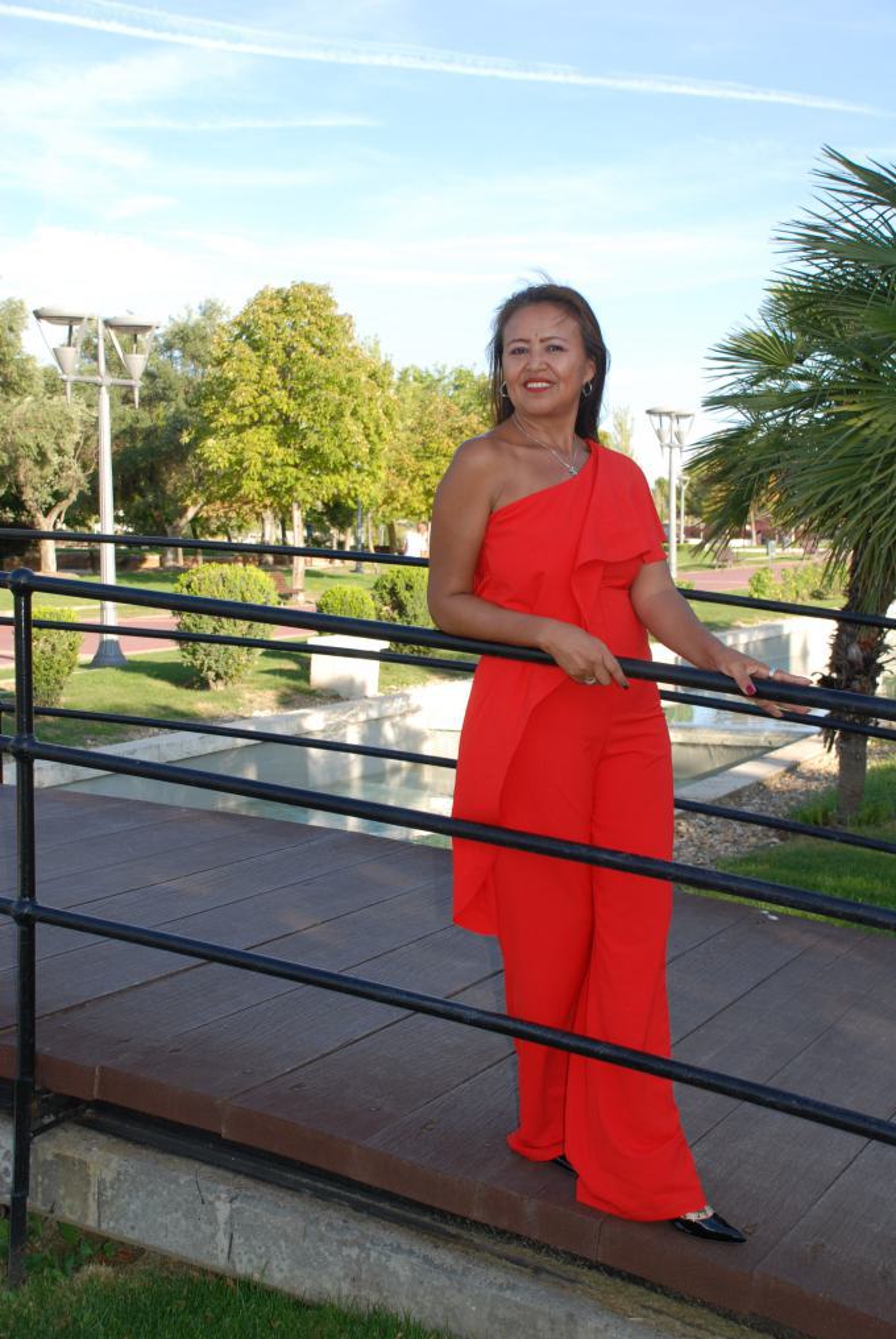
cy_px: 670
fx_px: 1731
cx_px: 448
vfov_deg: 42.3
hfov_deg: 29.0
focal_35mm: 46
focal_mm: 31
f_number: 6.3
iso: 200
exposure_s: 1/200
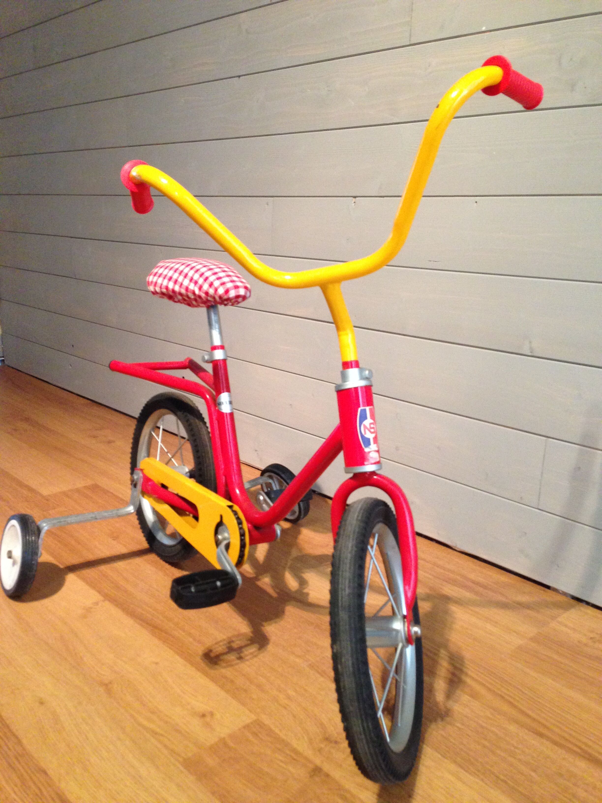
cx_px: 301
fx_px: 765
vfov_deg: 55.4
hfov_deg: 42.9
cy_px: 402
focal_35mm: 33
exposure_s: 1/20
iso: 250
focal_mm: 4.12
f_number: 2.4
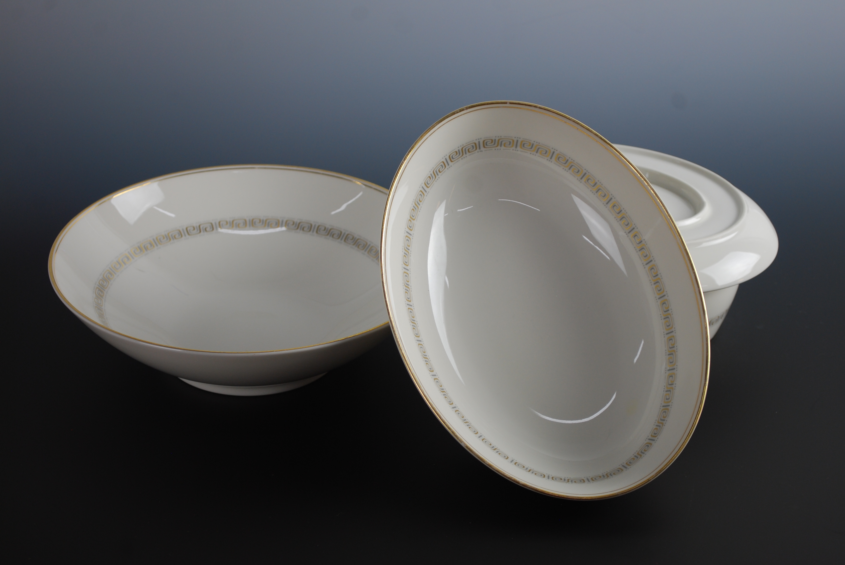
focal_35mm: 69
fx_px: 1622
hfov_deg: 29.2
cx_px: 422
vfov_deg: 19.8
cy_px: 282
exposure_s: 1/50
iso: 200
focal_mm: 46
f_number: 5.3
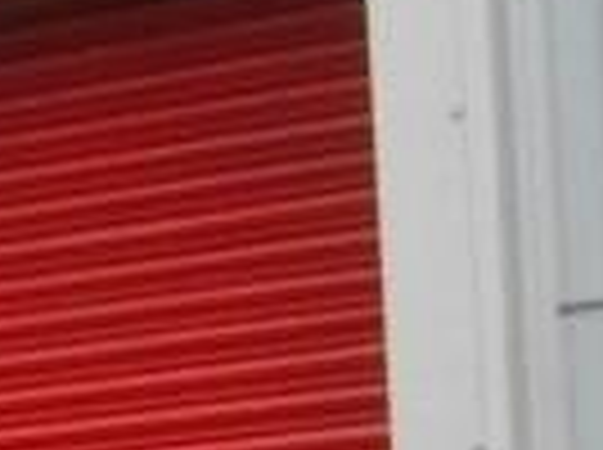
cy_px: 580
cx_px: -1224
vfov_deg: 6.2
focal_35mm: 237
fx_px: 4121
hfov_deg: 7.4
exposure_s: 1/50
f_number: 8.8
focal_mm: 5.7
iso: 100
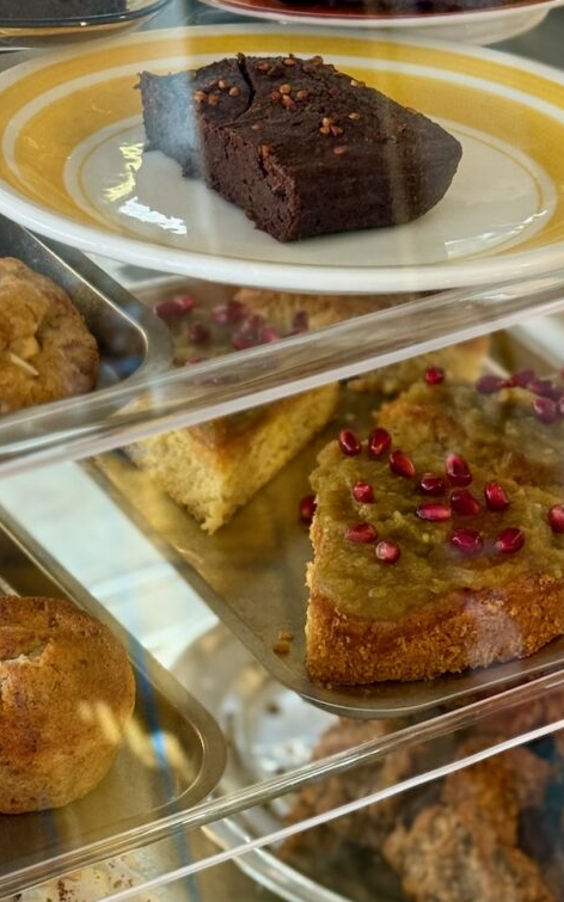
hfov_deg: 18.9
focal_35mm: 69
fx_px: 1697
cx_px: 263
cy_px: 453
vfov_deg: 29.8
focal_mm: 6.76
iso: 160
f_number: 1.78
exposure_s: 1/50
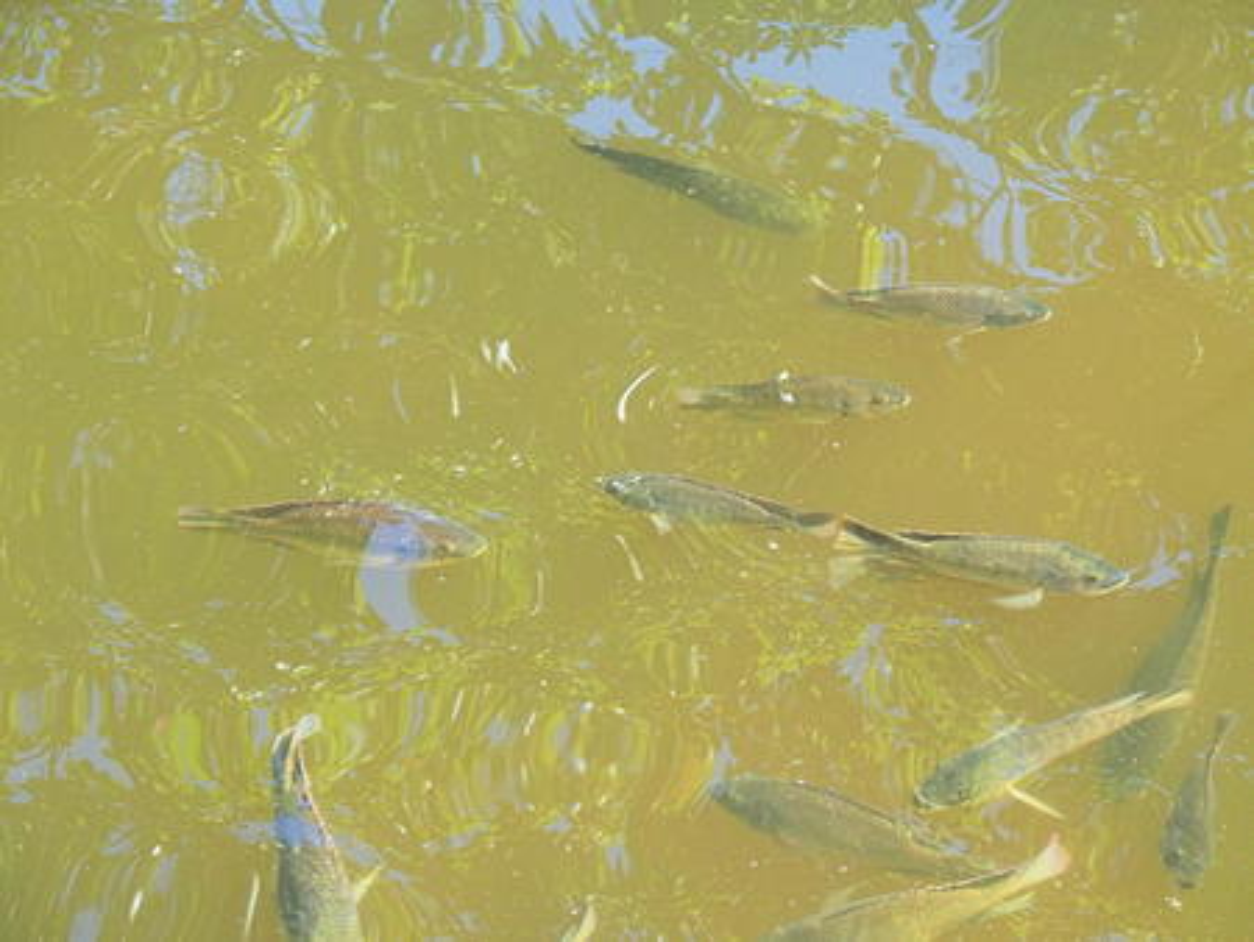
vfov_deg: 12.0
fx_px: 4494
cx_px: 627
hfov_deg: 15.9
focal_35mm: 124
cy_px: 471
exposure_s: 1/250
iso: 100
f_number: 3.2
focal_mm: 26.2
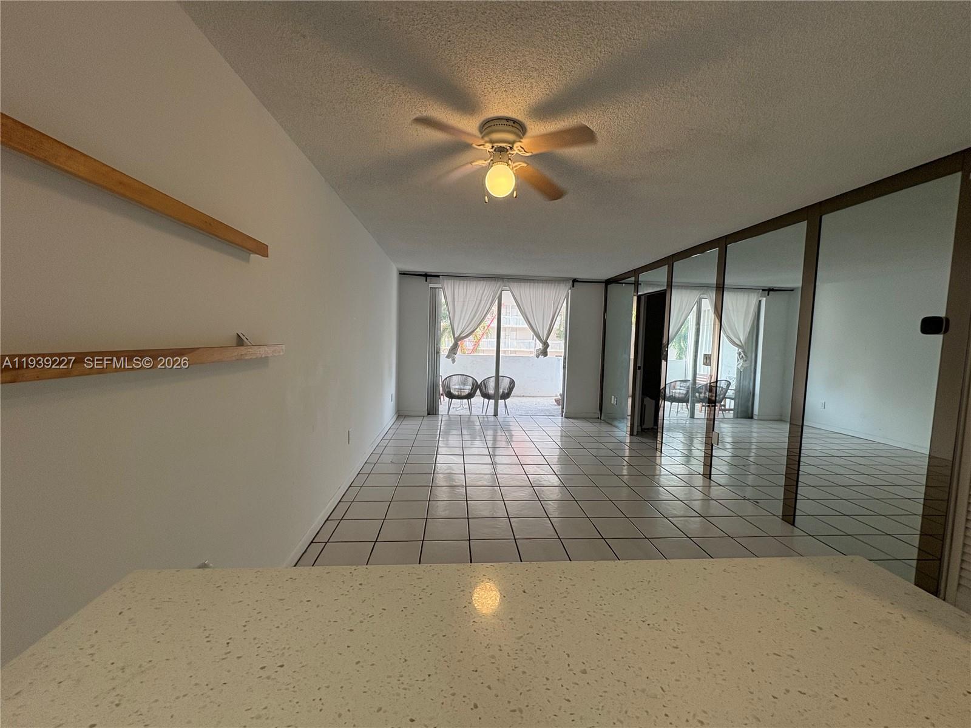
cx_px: 486
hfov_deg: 102.1
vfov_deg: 85.7
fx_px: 393
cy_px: 364
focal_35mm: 14
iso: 80
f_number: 2.2
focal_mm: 2.22
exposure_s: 1/120
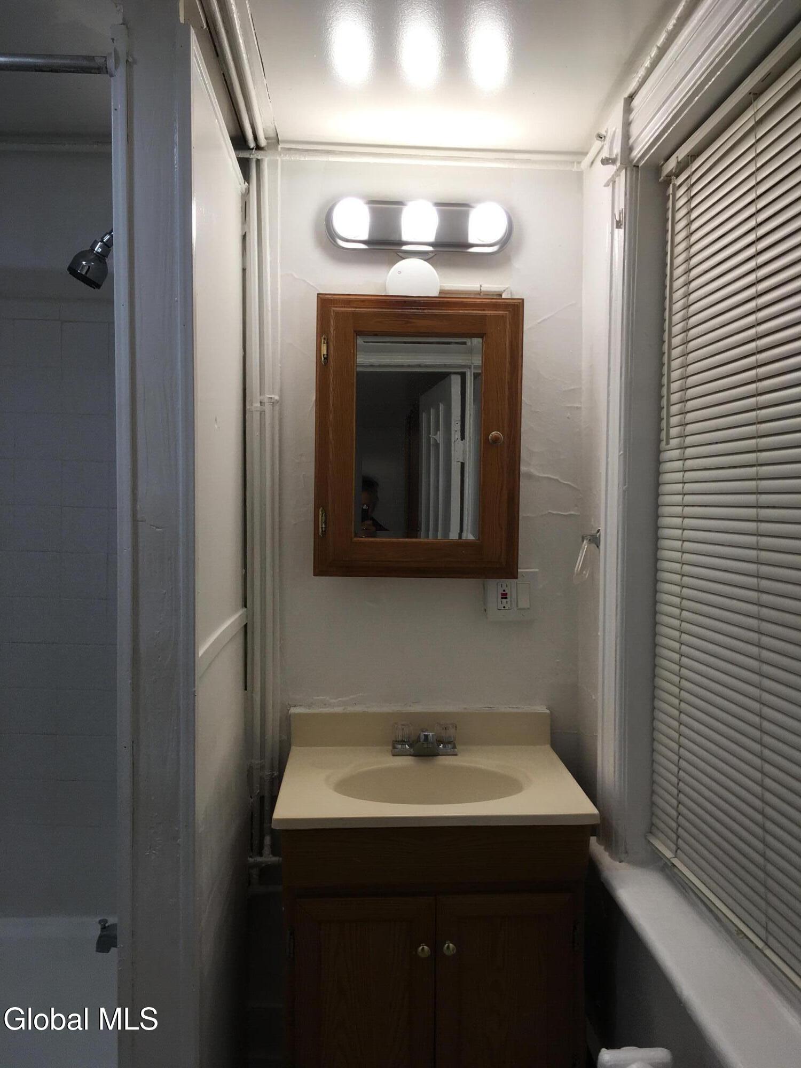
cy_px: 534
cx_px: 400
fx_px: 895
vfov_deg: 61.7
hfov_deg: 48.2
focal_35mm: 29
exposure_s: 1/60
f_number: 2.2
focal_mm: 4.15
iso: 25
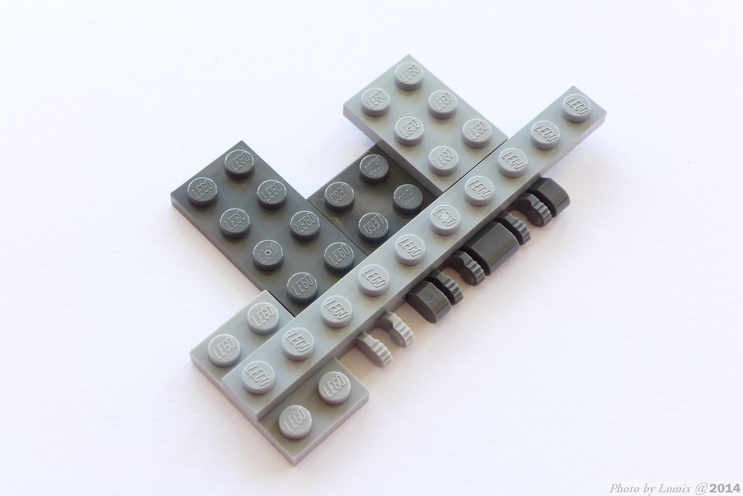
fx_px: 1342
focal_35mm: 65
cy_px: 248
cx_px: 372
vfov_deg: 20.9
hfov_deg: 30.9
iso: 80
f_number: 4
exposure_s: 1/30
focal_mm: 12.8
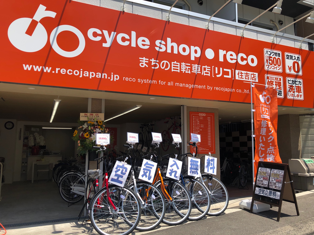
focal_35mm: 28
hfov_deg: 63.4
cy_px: 118
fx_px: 254
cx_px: 157
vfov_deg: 49.7
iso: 20
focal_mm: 3.99
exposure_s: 1/1143
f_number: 1.8
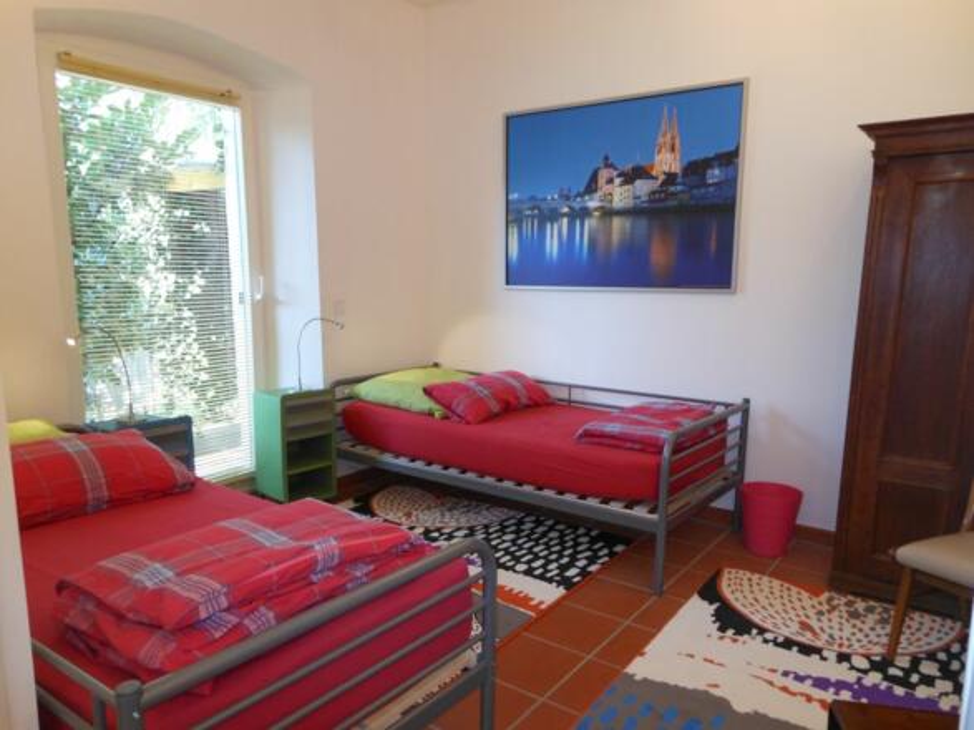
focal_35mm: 25
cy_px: 365
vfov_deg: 54.9
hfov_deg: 69.4
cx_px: 487
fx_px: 703
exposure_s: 1/30
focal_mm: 4.5
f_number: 3.2
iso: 200
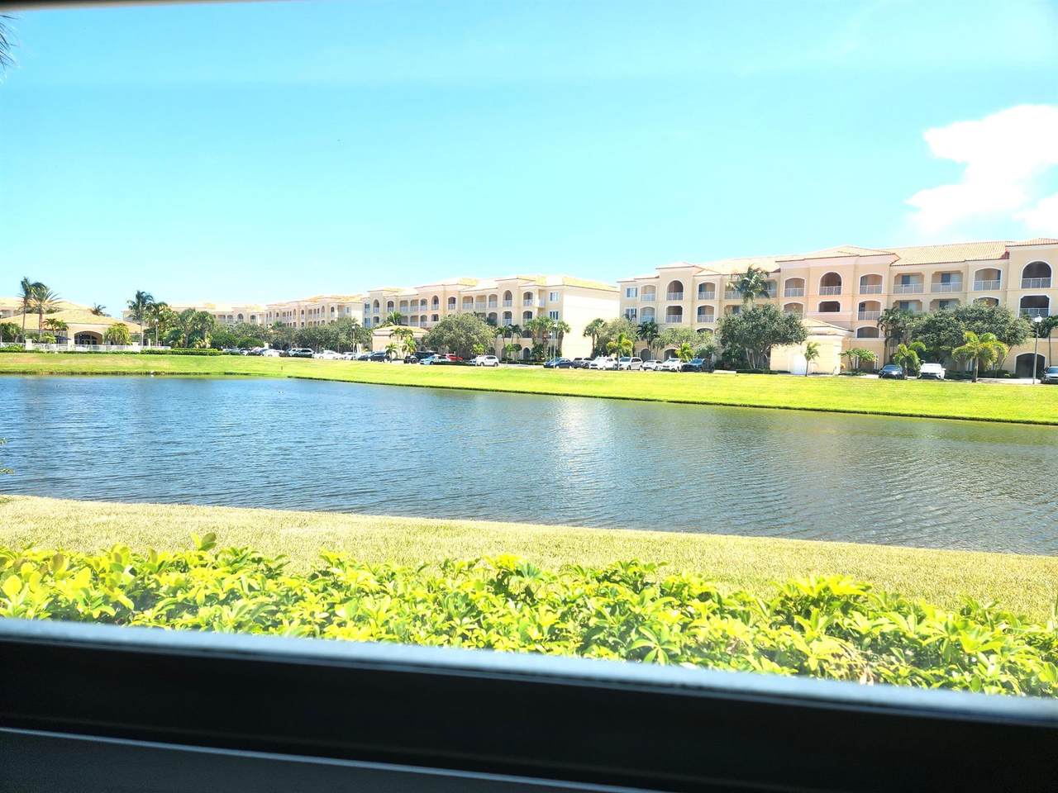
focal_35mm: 23
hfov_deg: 73.9
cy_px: 396
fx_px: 703
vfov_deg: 58.9
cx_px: 529
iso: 20
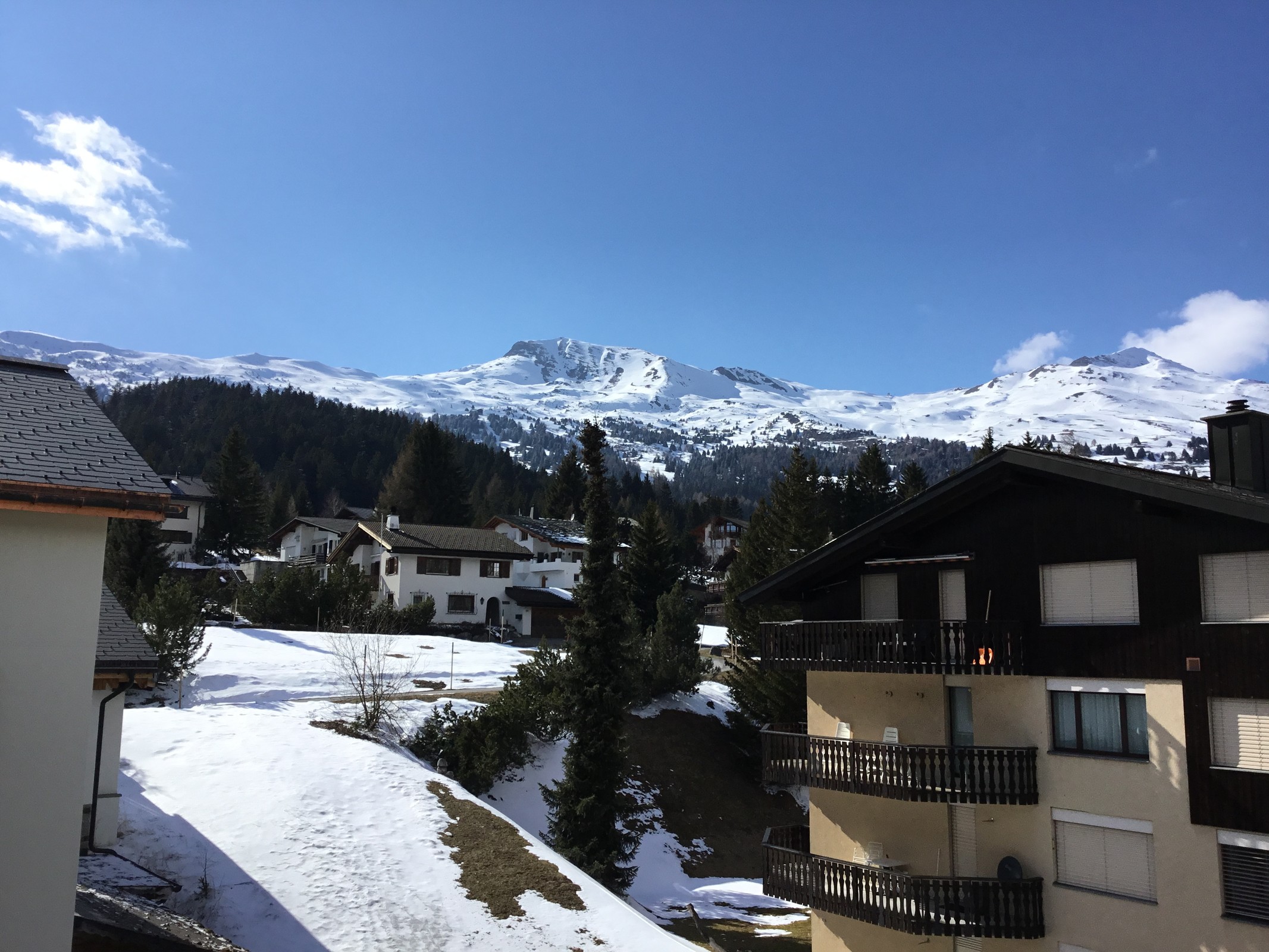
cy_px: 476
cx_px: 634
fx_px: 1137
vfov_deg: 45.4
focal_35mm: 31
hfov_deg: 58.3
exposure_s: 1/2551
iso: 25
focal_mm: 3.3
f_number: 2.4
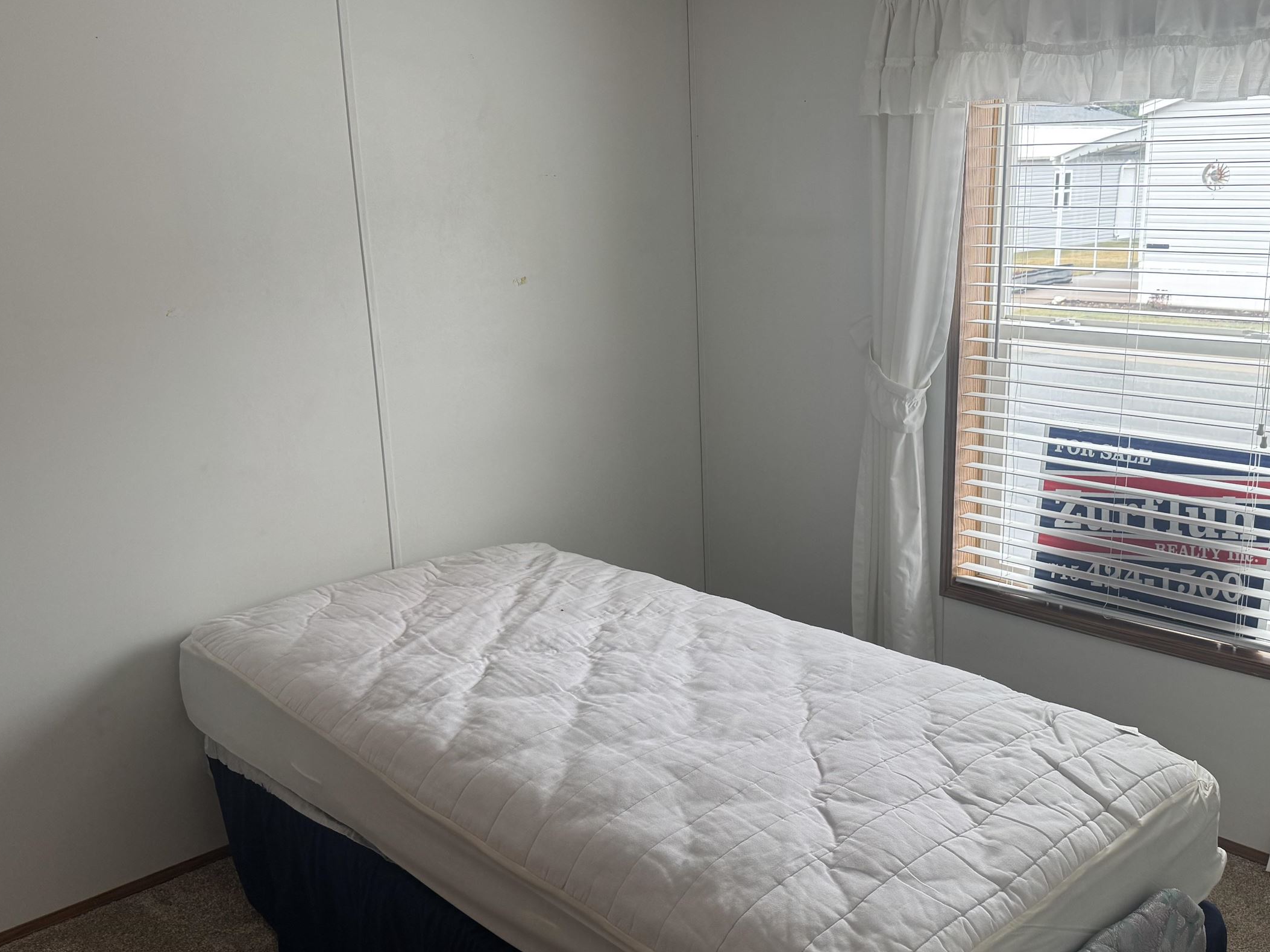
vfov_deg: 40.7
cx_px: 762
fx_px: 1284
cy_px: 518
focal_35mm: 35
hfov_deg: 52.3
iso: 125
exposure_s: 1/121
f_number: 1.78
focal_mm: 6.76
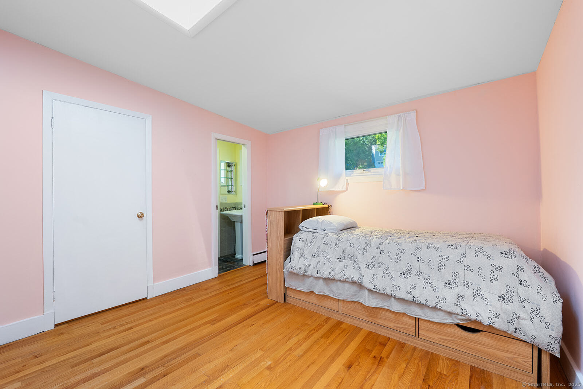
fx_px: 227
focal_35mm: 14
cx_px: 292
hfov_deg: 104.2
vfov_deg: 81.2
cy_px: 194
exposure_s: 1.3
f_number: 10
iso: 320
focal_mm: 14
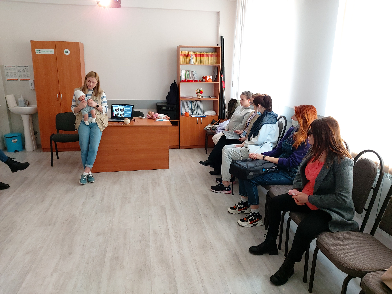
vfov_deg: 54.9
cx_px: 196
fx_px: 283
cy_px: 147
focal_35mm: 25
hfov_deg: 69.4
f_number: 2
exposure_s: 1/50
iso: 200
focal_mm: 4.58
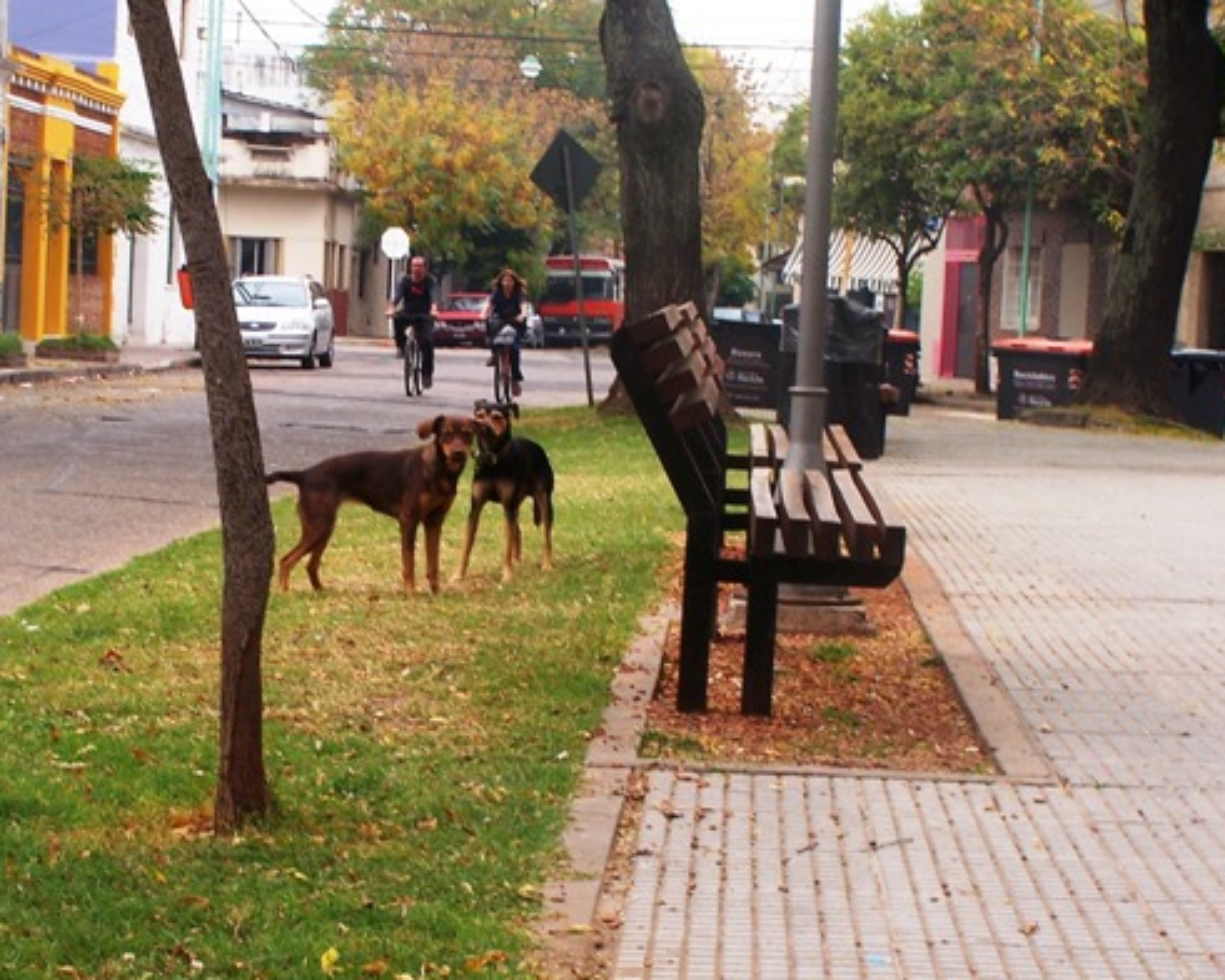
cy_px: 535
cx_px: 447
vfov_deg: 16.0
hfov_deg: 19.9
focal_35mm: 96
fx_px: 3481
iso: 80
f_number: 6.3
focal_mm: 12.4
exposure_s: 1/60
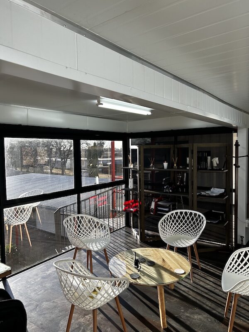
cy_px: 166
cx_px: 124
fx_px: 249
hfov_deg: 53.1
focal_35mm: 26
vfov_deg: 67.3
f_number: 1.5
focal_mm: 5.7
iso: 40
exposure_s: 1/121
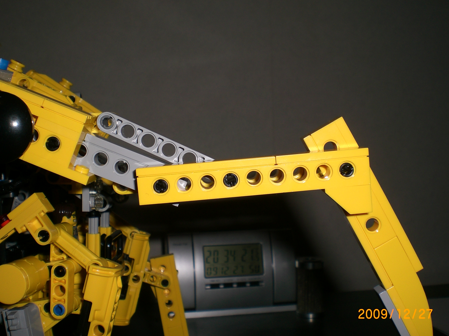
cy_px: 169
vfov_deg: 35.1
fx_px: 532
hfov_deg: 45.8
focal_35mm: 41
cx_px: 220
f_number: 4.4
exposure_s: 1/60
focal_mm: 6.3
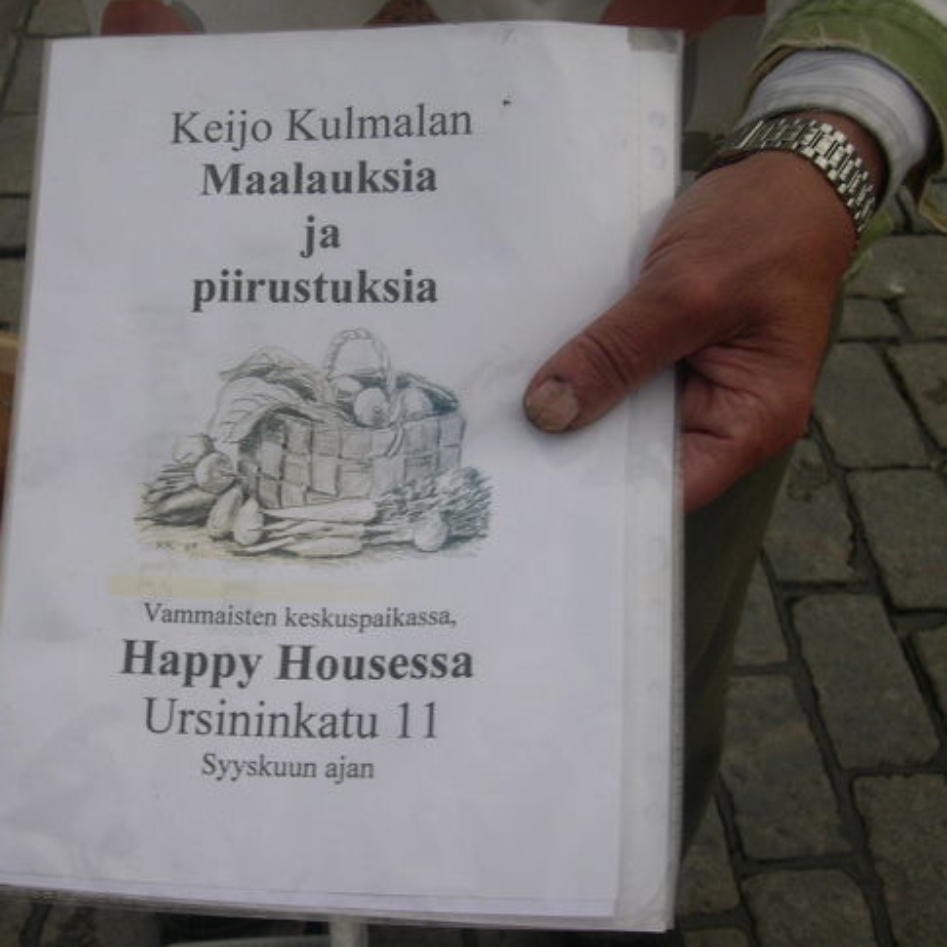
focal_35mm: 45
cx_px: 338
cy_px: 474
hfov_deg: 37.3
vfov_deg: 37.6
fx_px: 1393
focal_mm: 8
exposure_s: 1/134
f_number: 7.6
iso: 100
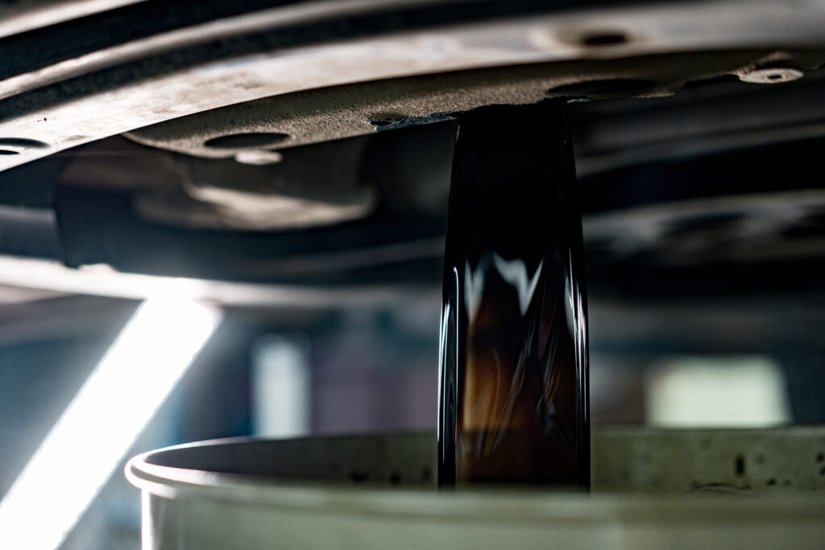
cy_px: 275
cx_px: 412
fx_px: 1261
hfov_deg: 36.2
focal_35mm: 55
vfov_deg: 24.6
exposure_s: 1/125
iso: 400
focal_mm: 55
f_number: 2.5
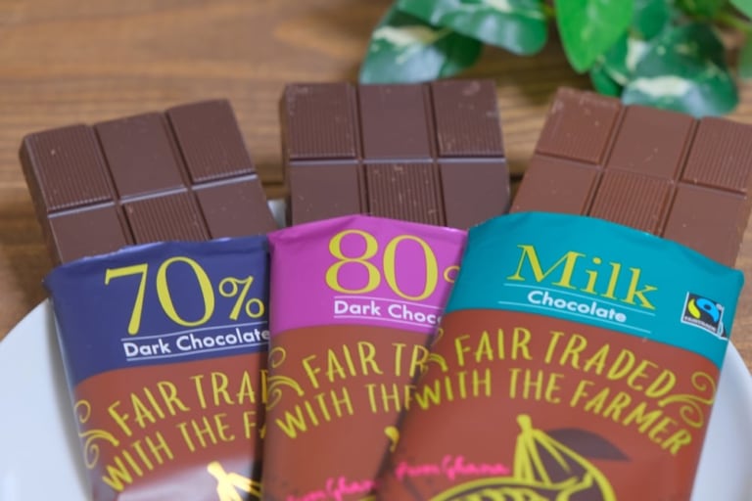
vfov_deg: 11.4
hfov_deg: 17.1
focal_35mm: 120
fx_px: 2506
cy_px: 250
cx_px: 376
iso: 640
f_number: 5
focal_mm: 80
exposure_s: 1/5
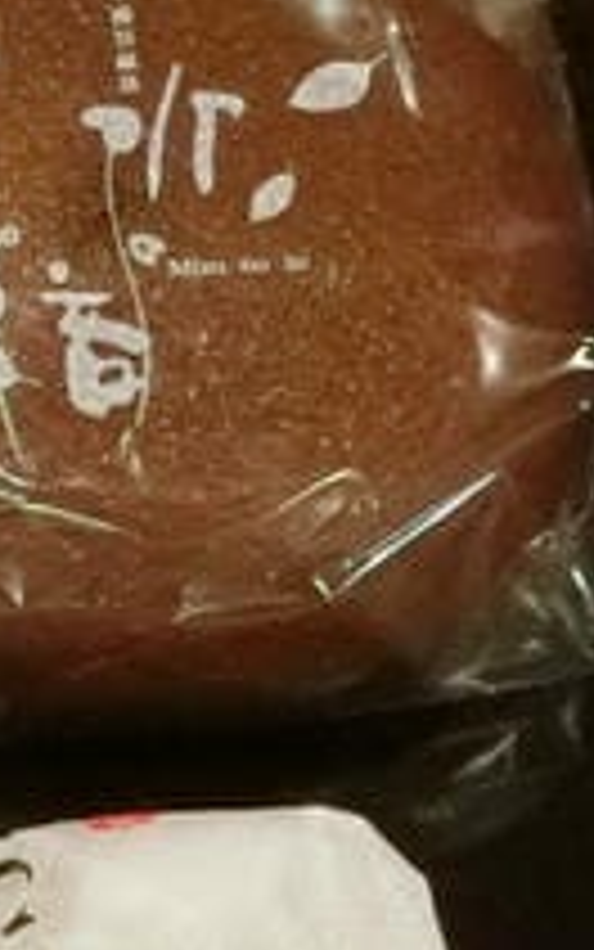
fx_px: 3908
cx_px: 63
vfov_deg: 13.8
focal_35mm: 151
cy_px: 365
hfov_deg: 8.7
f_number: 2.8
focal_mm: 5.4
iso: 1250
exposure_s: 1/30
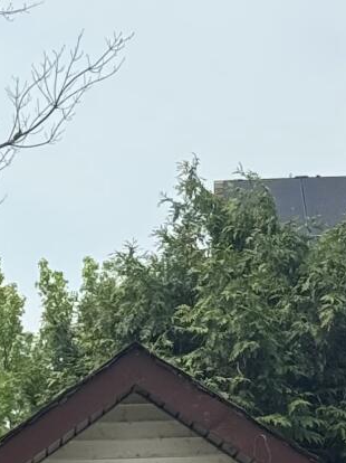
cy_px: 868
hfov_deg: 6.4
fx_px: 3095
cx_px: 65
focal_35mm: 232
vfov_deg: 8.2
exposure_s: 1/3096
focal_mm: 6.76
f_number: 1.78
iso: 64
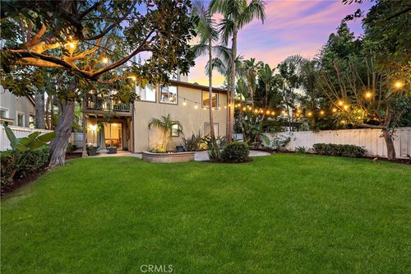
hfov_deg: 104.3
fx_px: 160
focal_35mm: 14
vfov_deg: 81.2
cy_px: 137
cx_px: 206
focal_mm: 14
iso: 160
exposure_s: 2
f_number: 7.1
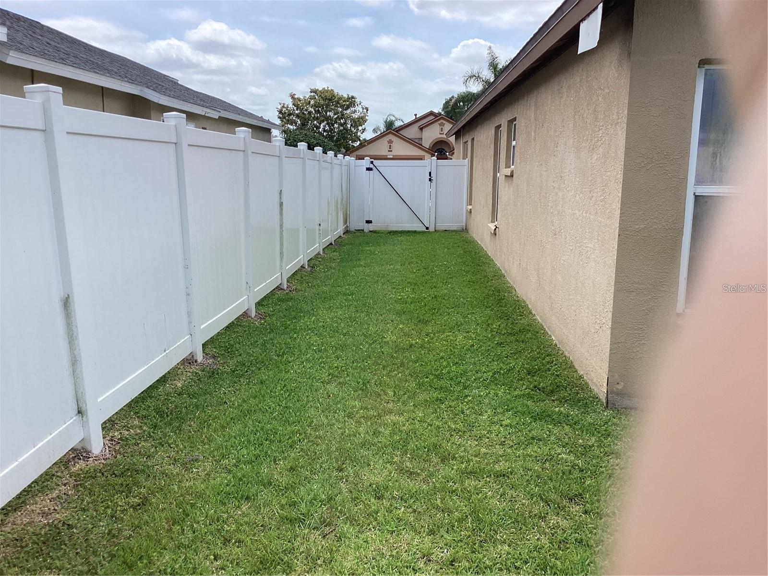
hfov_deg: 58.4
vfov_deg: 45.4
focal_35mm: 31
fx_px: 688
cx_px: 384
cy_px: 288
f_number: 2.4
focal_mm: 3.3
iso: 25
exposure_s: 1/799
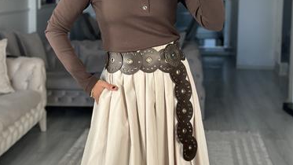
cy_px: 31
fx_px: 552
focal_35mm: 71
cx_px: 145
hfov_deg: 29.7
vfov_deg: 16.9
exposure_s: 1/260
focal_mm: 6.86
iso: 80
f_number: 1.78
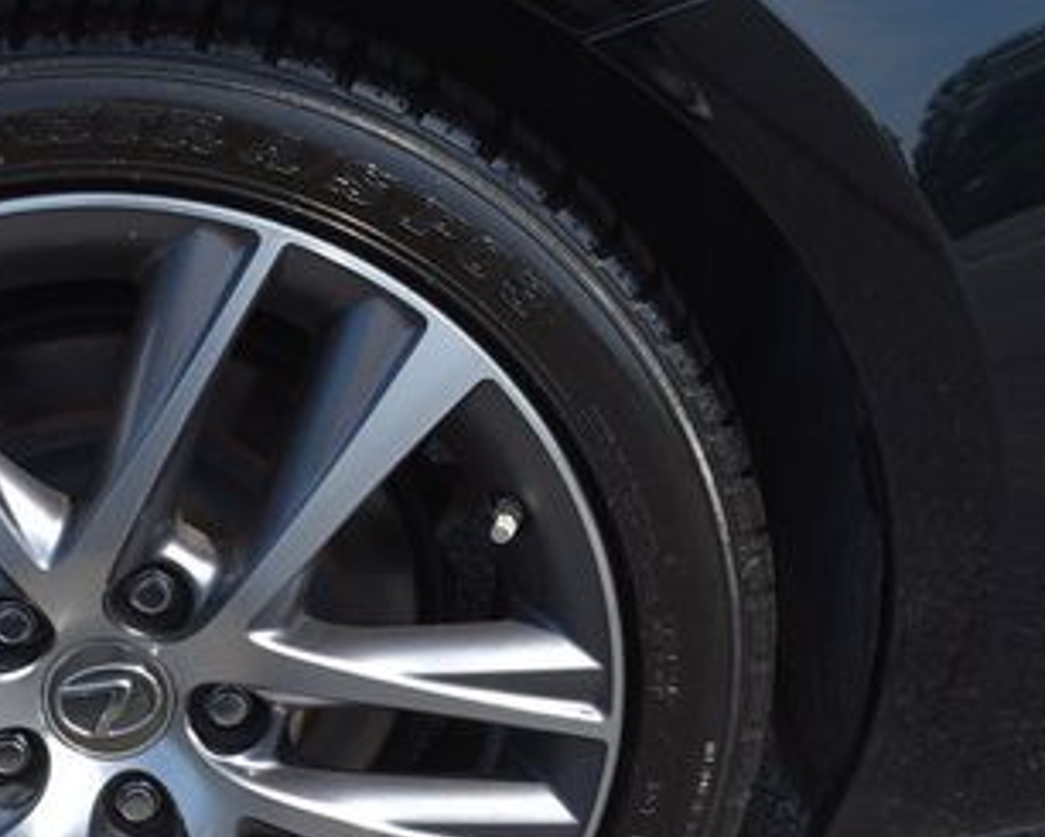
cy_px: 620
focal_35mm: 53
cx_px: 167
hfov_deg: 34.0
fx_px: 1640
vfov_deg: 28.2
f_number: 8
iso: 100
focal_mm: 18
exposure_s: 1/250
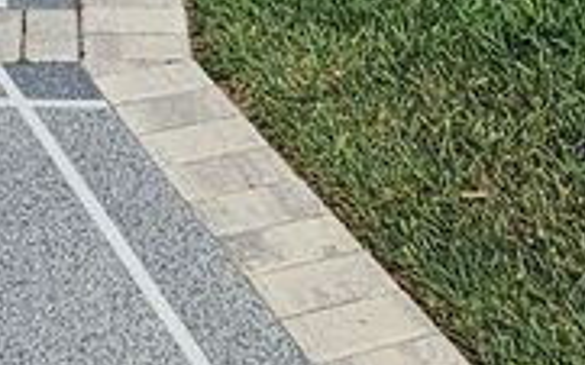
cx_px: 23
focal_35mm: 99
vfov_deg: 9.8
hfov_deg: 20.4
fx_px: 1578
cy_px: -761
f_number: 2.2
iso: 50
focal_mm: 2.2
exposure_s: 1/5102
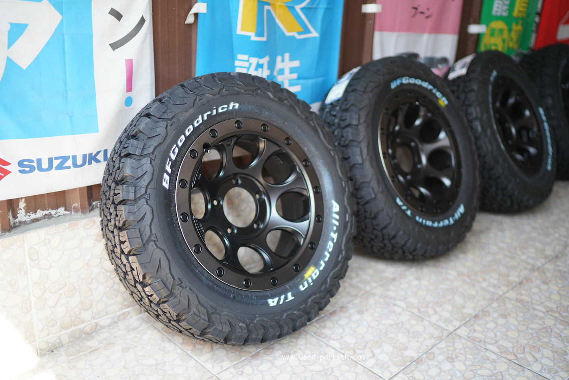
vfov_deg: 37.9
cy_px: 190
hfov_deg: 54.4
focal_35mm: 35
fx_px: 553
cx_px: 284
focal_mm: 35
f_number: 1.4
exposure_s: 1/200
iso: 100
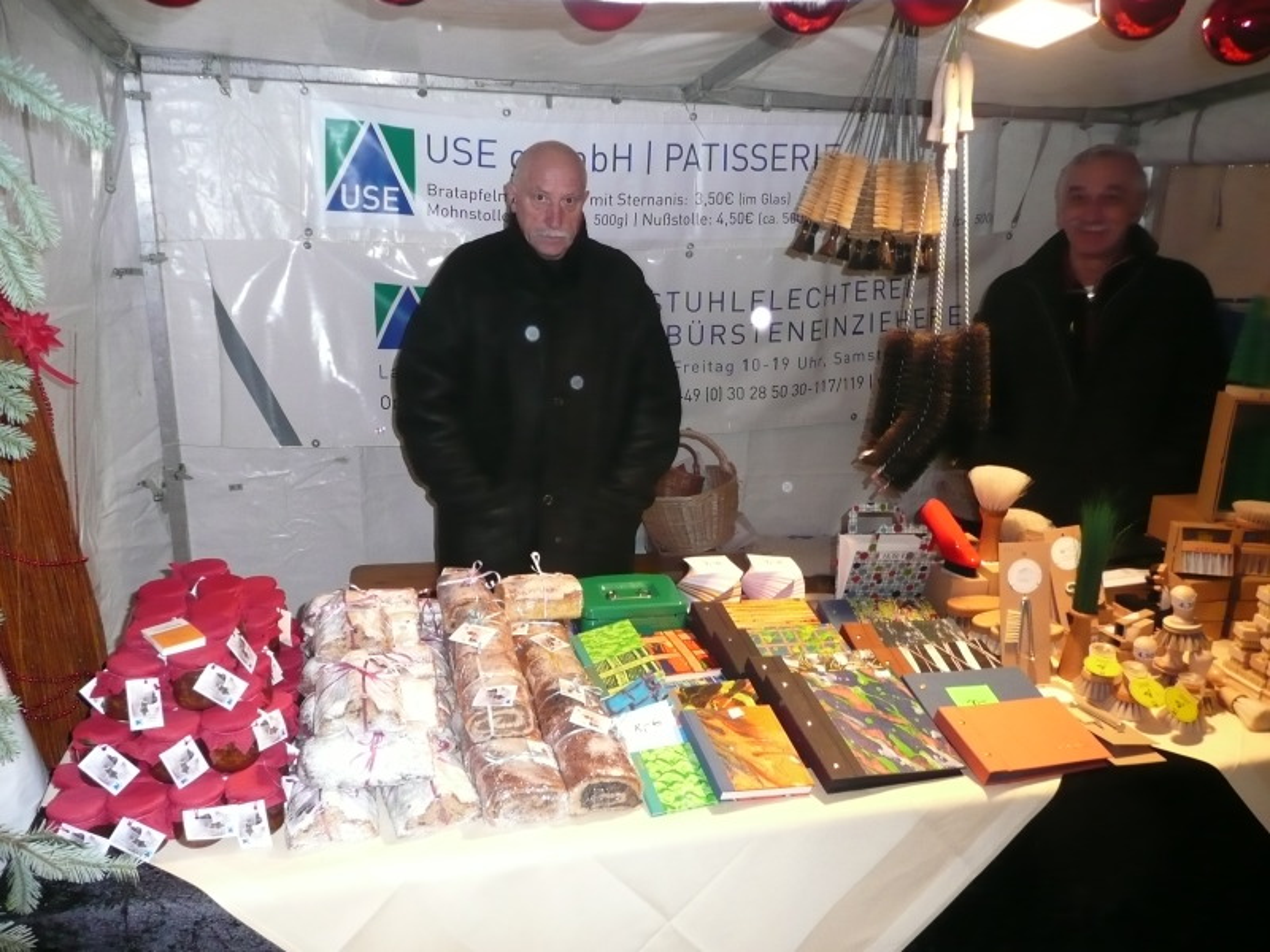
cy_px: 476
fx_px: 1027
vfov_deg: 49.7
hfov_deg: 63.4
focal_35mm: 28
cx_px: 635
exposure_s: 1/30
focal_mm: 4.6
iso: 320
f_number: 3.3
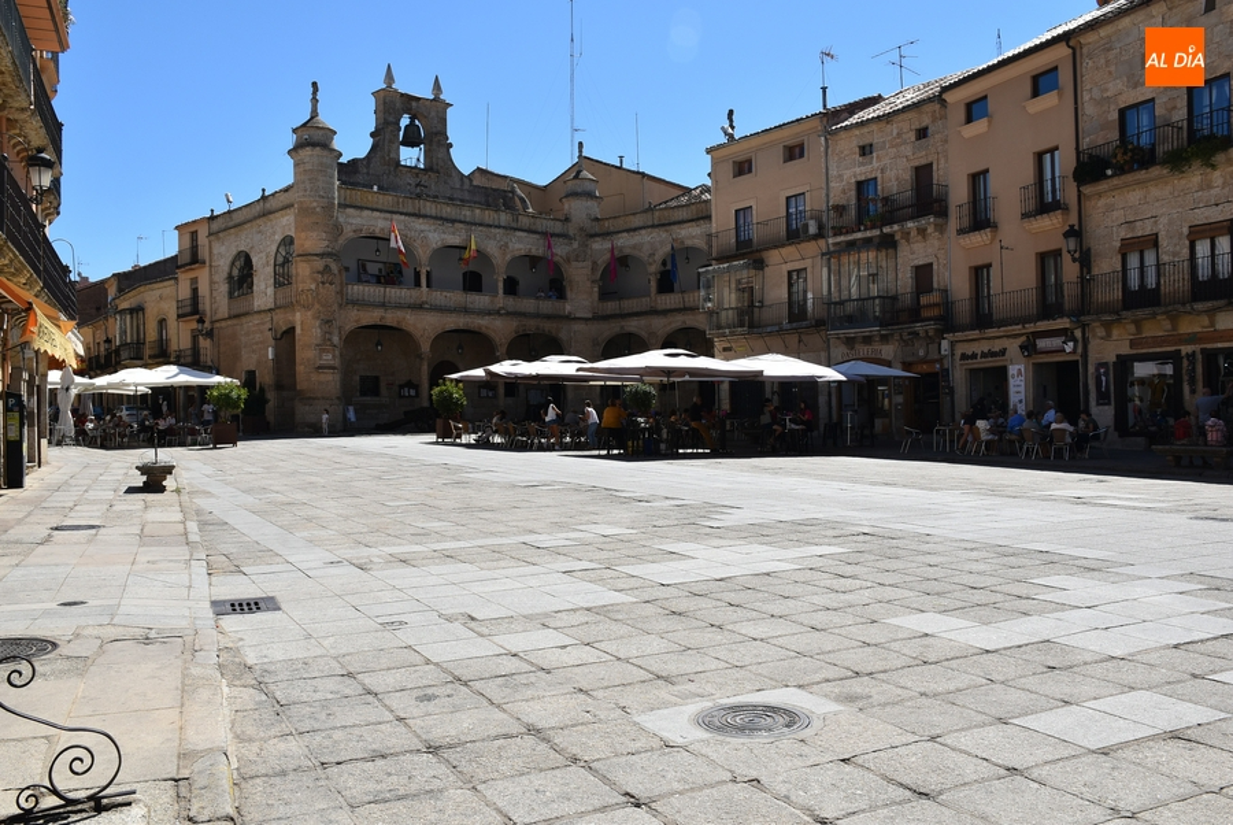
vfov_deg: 43.7
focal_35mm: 30
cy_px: 412
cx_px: 616
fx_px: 1028
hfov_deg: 61.9
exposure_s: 1/400
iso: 200
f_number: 10
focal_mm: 20
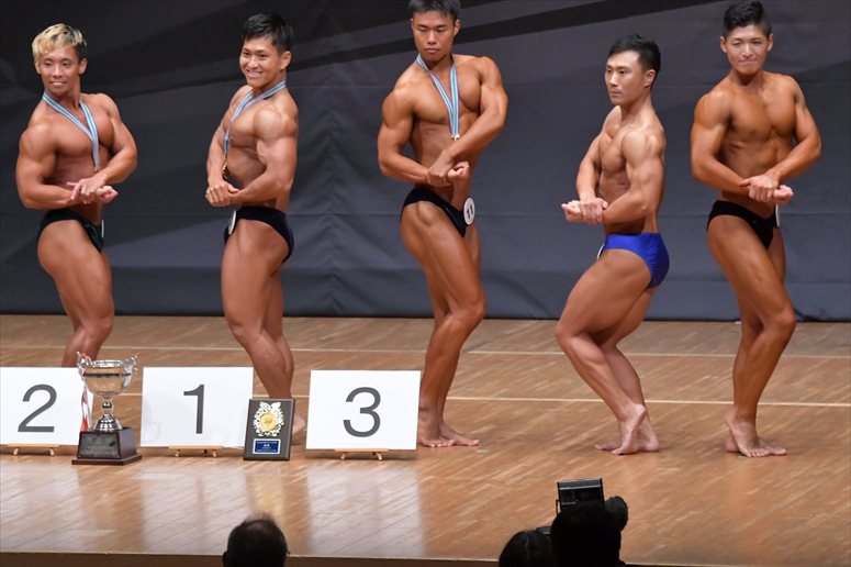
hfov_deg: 7.6
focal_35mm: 270
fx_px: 6379
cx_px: 426
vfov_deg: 5.1
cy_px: 284
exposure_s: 1/400
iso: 6400
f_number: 5.6
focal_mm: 180
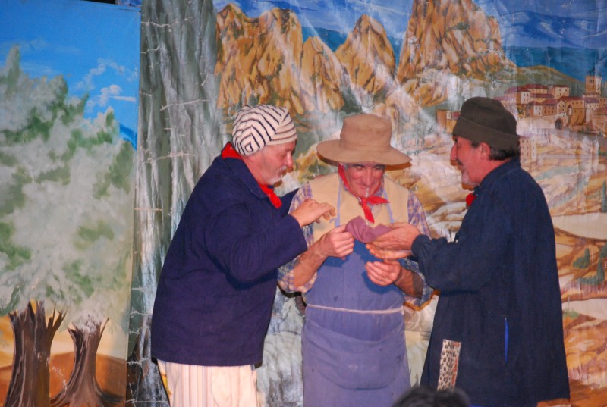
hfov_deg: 13.0
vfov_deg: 8.8
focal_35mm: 158
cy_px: 204
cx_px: 304
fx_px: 2661
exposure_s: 1/60
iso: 1400
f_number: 4.8
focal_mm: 105
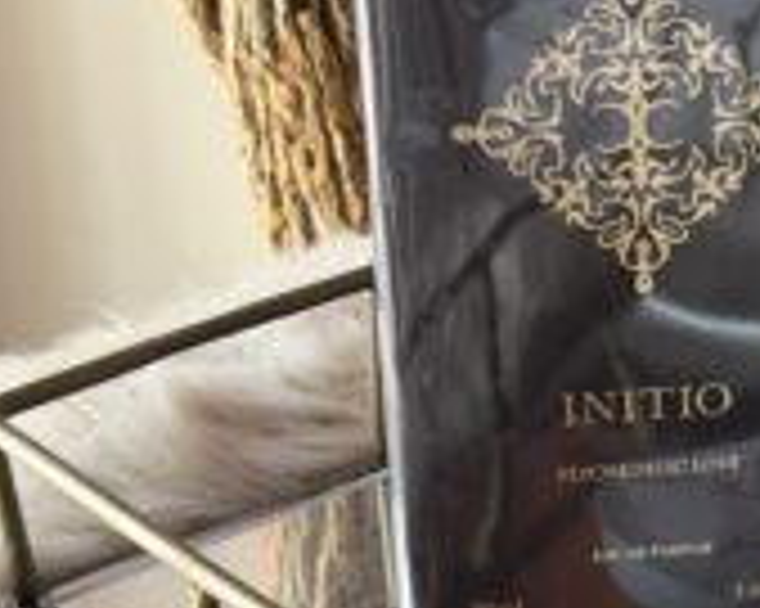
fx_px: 2810
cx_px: 895
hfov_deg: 14.9
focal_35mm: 125
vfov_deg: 12.3
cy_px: 432
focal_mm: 6.76
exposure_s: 1/60
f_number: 1.78
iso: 125
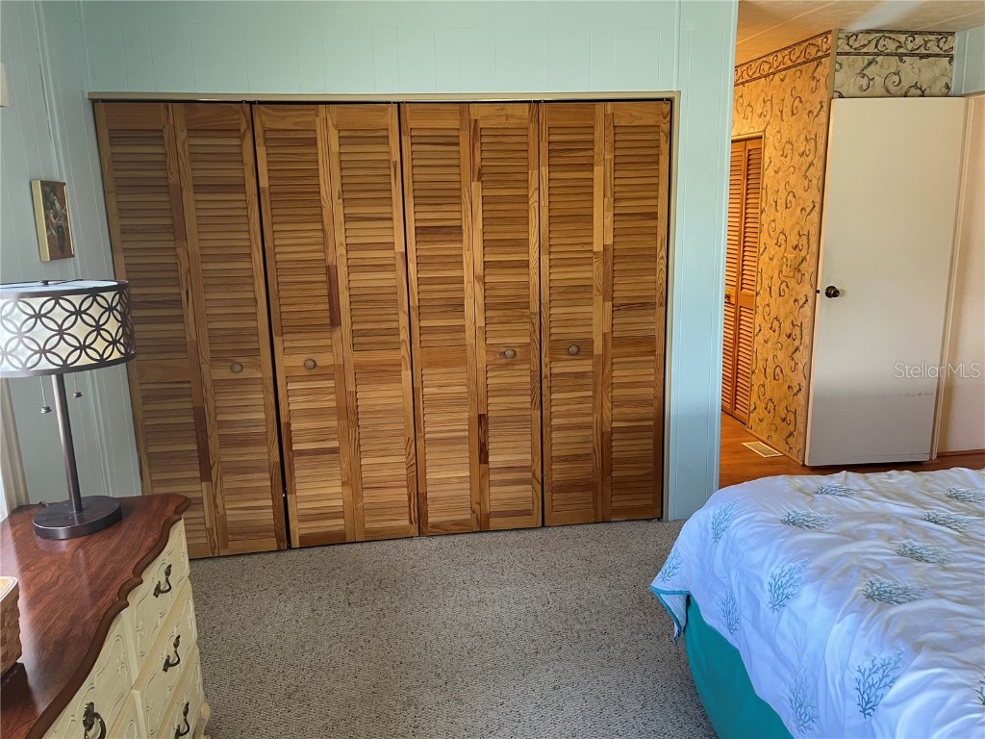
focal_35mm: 26
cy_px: 370
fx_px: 740
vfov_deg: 53.1
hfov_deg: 67.3
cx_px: 492
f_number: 1.6
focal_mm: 5.1
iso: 80
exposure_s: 1/60
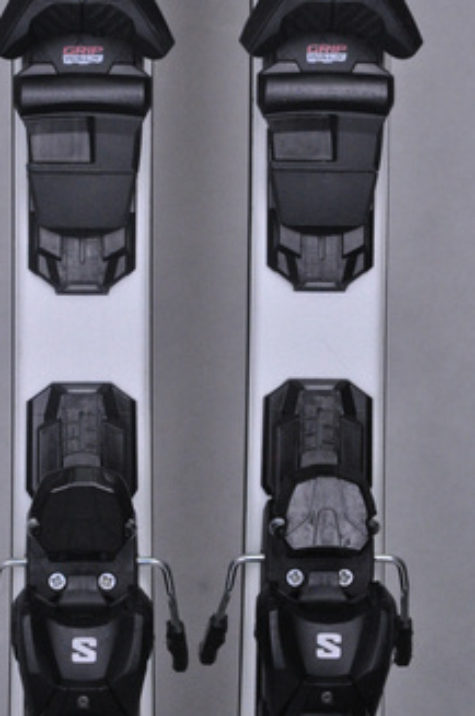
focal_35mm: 165
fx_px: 3276
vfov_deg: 12.5
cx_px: 194
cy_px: 337
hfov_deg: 8.3
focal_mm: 80
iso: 3200
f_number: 9.5
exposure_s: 1/125
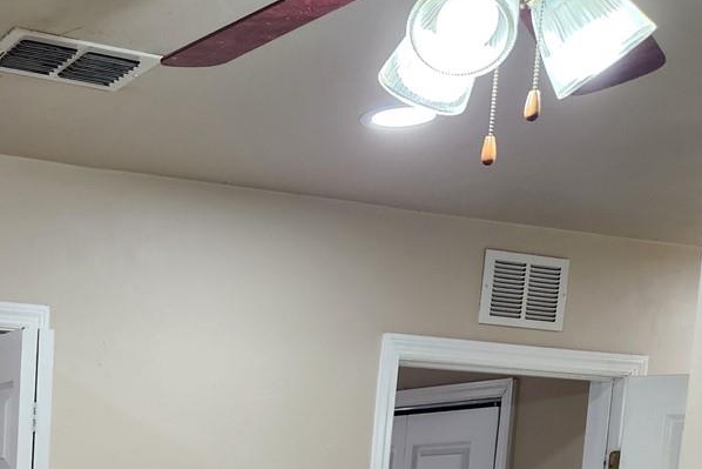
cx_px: -75
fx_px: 1248
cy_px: 679
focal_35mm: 64
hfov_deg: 28.5
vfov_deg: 19.0
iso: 160
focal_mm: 5.4
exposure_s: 1/120
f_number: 1.8
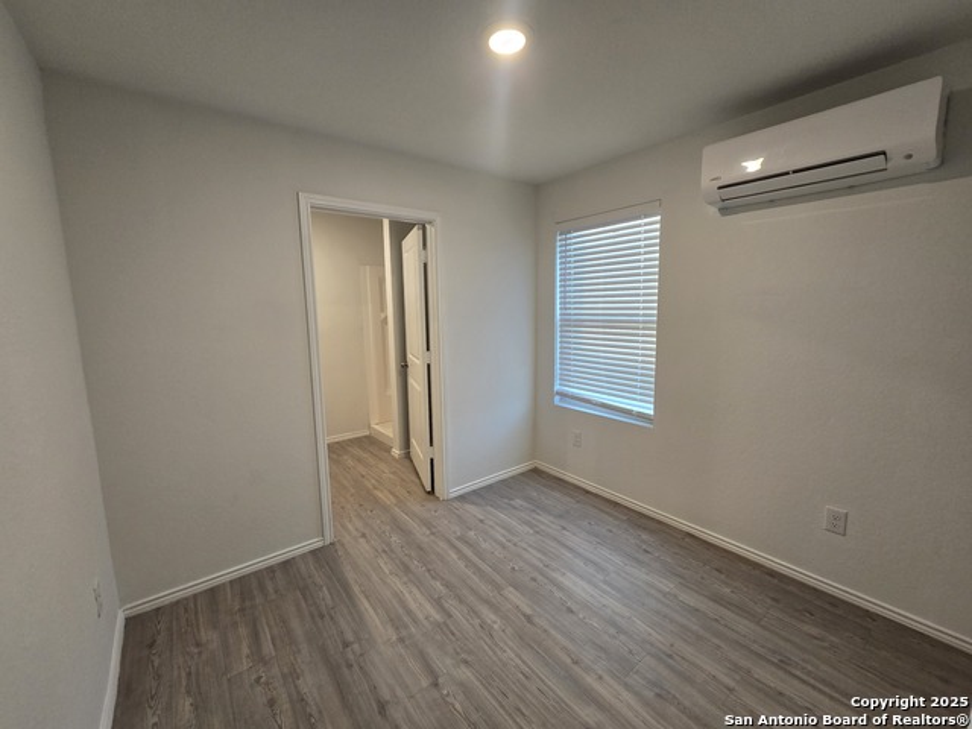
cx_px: 486
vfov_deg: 89.9
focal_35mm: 13
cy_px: 364
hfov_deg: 106.2
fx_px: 365
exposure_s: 1/60
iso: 200
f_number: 2.2
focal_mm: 2.2
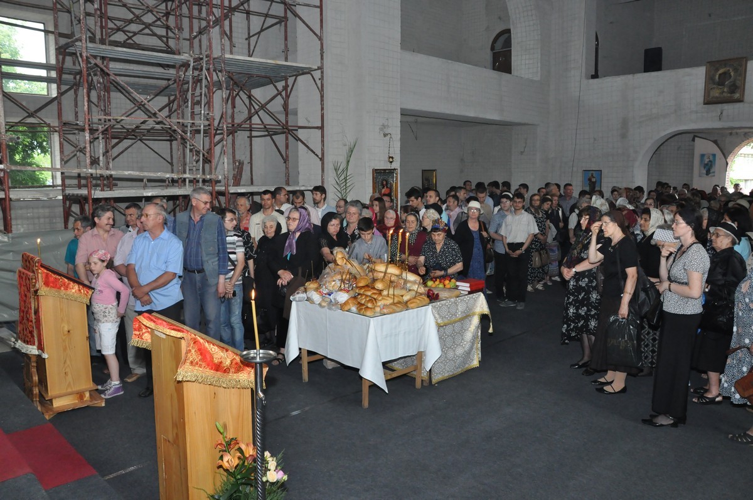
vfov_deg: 47.8
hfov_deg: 67.4
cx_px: 376
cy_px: 250
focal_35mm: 27
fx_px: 564
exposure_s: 1/125
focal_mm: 18
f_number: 7.1
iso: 1600
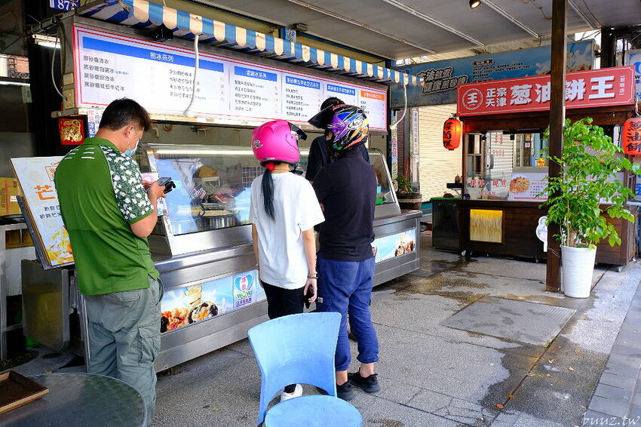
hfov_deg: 67.4
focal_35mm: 27
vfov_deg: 47.9
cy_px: 214
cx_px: 320
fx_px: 481
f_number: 11
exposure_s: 1/40
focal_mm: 18
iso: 1000
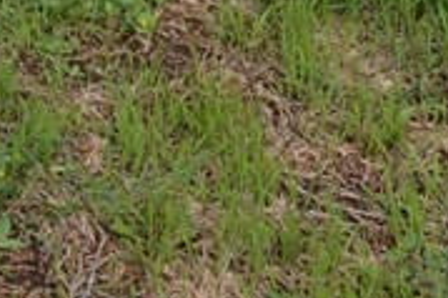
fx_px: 2039
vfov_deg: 7.4
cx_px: -76
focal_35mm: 164
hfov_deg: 12.3
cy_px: -587
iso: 180
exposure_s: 1/250
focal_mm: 18
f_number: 8
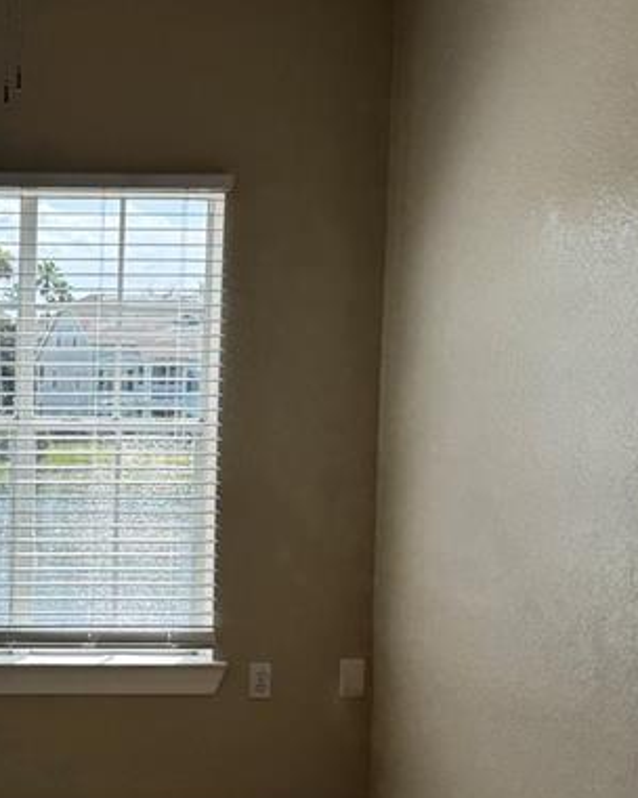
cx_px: -109
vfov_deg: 25.6
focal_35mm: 74
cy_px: 502
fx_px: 1747
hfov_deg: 19.6
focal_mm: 6.76
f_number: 1.78
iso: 80
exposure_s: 1/980
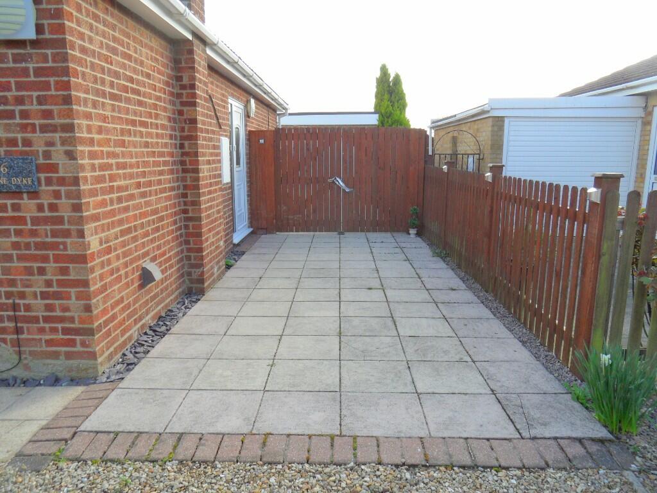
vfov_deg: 56.8
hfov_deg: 71.6
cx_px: 328
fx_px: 456
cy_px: 246
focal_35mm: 24
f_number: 3.2
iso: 80
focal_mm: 3.9
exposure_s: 1/250
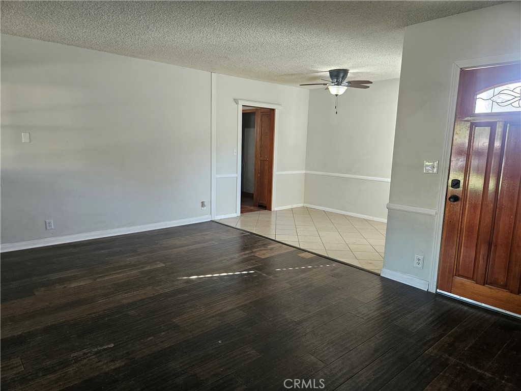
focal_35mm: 23
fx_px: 346
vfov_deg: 58.9
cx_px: 260
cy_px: 196
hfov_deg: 73.9
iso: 400
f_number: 1.8
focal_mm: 5.4
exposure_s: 1/170
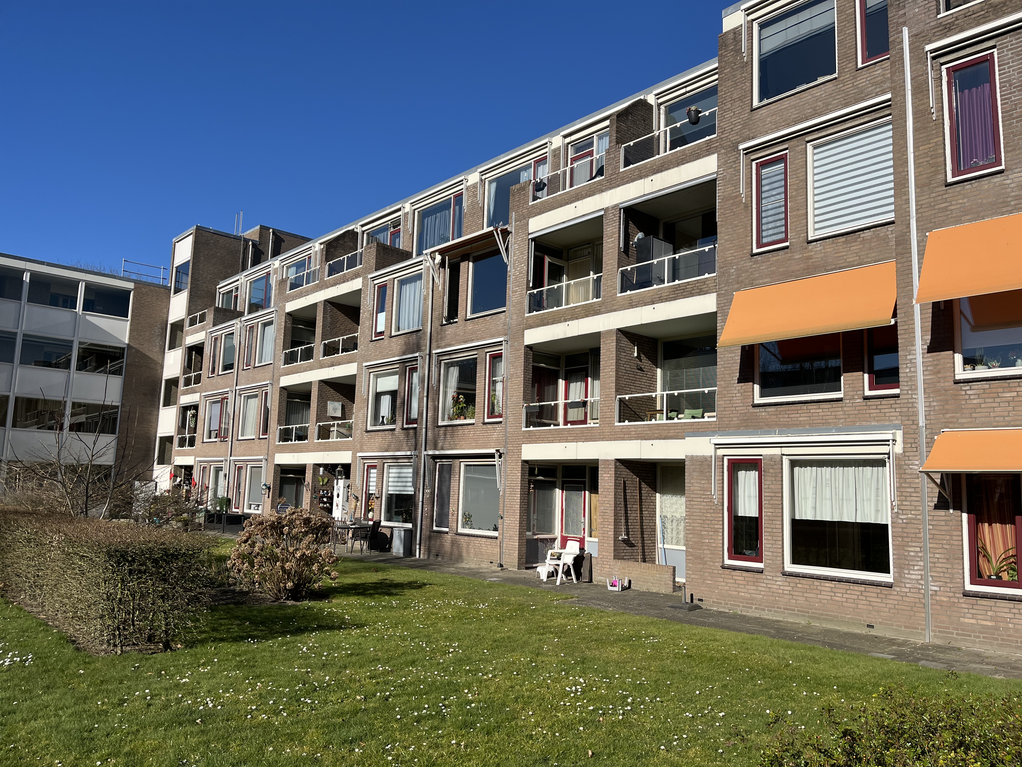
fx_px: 768
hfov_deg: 67.3
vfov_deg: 53.1
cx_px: 511
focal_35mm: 26
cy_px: 384
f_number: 1.6
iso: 50
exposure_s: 1/4854
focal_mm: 5.1
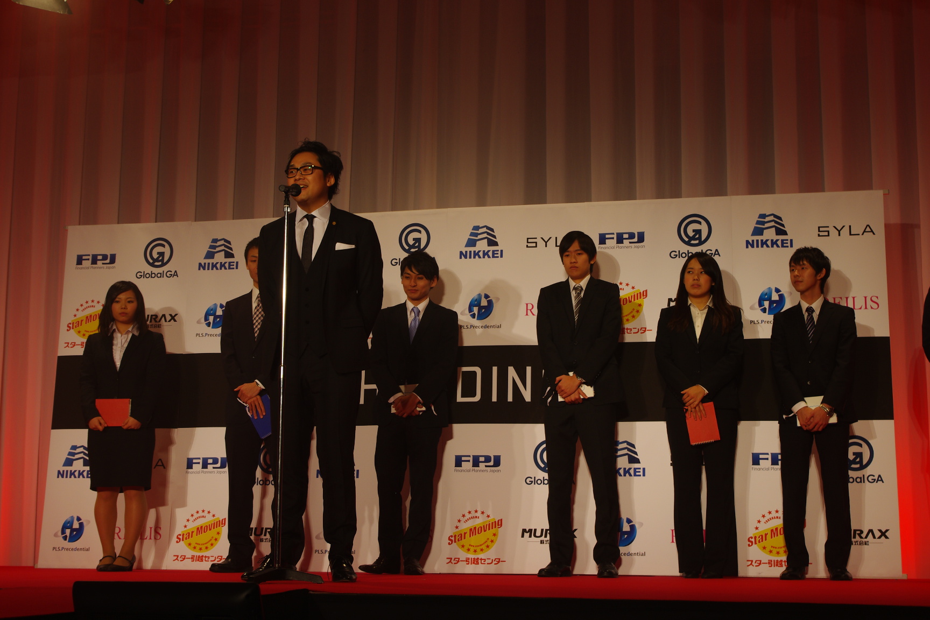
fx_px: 1472
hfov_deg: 35.1
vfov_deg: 23.8
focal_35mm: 57
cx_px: 465
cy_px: 310
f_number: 6.3
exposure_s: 1/60
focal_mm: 37.5
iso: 200
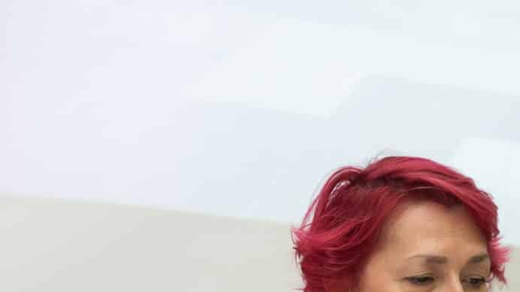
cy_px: 527
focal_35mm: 170
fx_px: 2343
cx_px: 500
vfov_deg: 7.0
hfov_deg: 12.5
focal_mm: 55
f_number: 2.8
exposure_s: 1/160
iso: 400
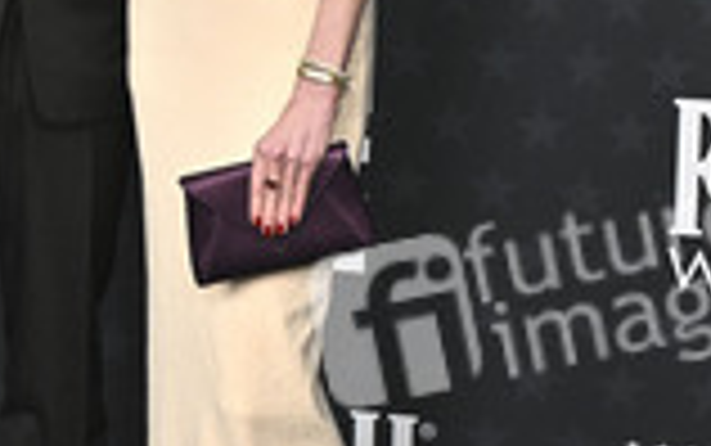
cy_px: 77
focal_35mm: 111
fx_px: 2152
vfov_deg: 11.8
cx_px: 130
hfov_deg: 18.6
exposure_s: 1/320
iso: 1250
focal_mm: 43
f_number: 5.6
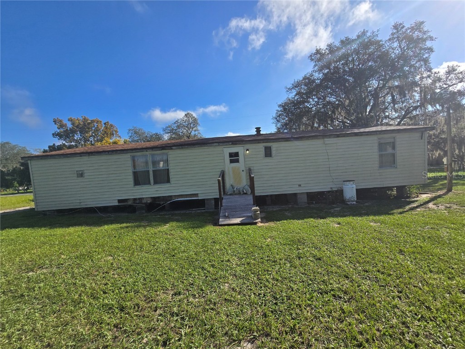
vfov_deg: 89.9
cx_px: 232
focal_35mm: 13
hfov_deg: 106.2
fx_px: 175
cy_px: 174
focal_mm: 2.2
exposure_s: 1/3521
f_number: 2.2
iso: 50
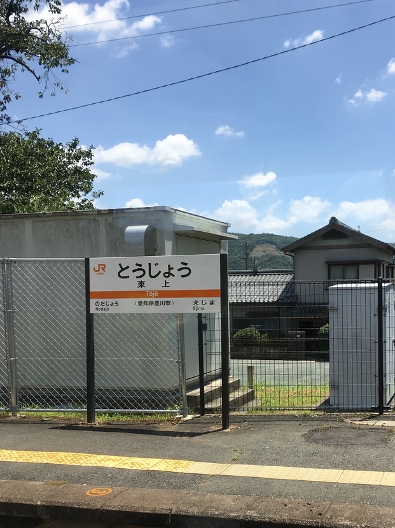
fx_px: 640
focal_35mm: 42
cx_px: 274
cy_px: 336
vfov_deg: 44.4
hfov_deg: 33.9
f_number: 2.2
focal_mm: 4.15
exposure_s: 1/986
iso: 25
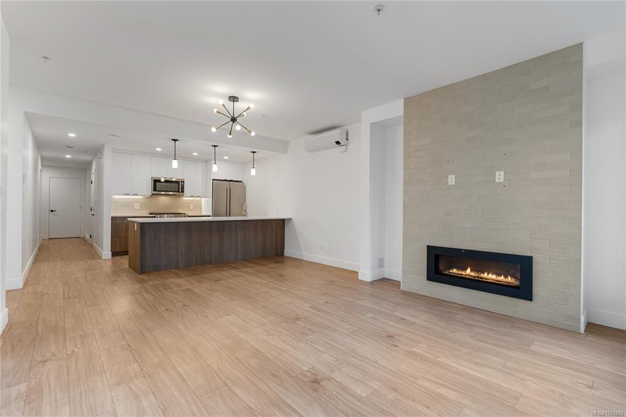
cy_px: 208
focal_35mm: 16
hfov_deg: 96.8
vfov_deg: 73.7
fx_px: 278
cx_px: 313
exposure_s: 1/30
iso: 400
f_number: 2.8
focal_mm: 16
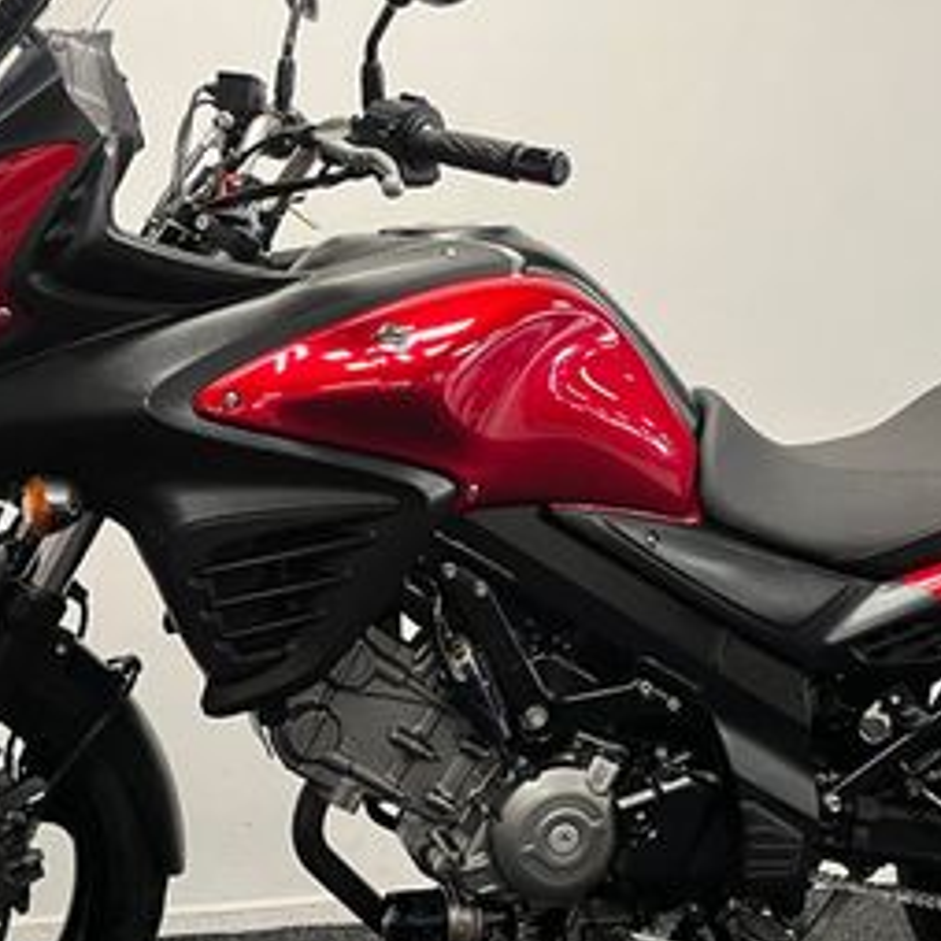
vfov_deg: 29.5
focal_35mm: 58
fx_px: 1784
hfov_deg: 29.5
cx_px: 548
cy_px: 526
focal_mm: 5.1
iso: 100
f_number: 1.6
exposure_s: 1/50
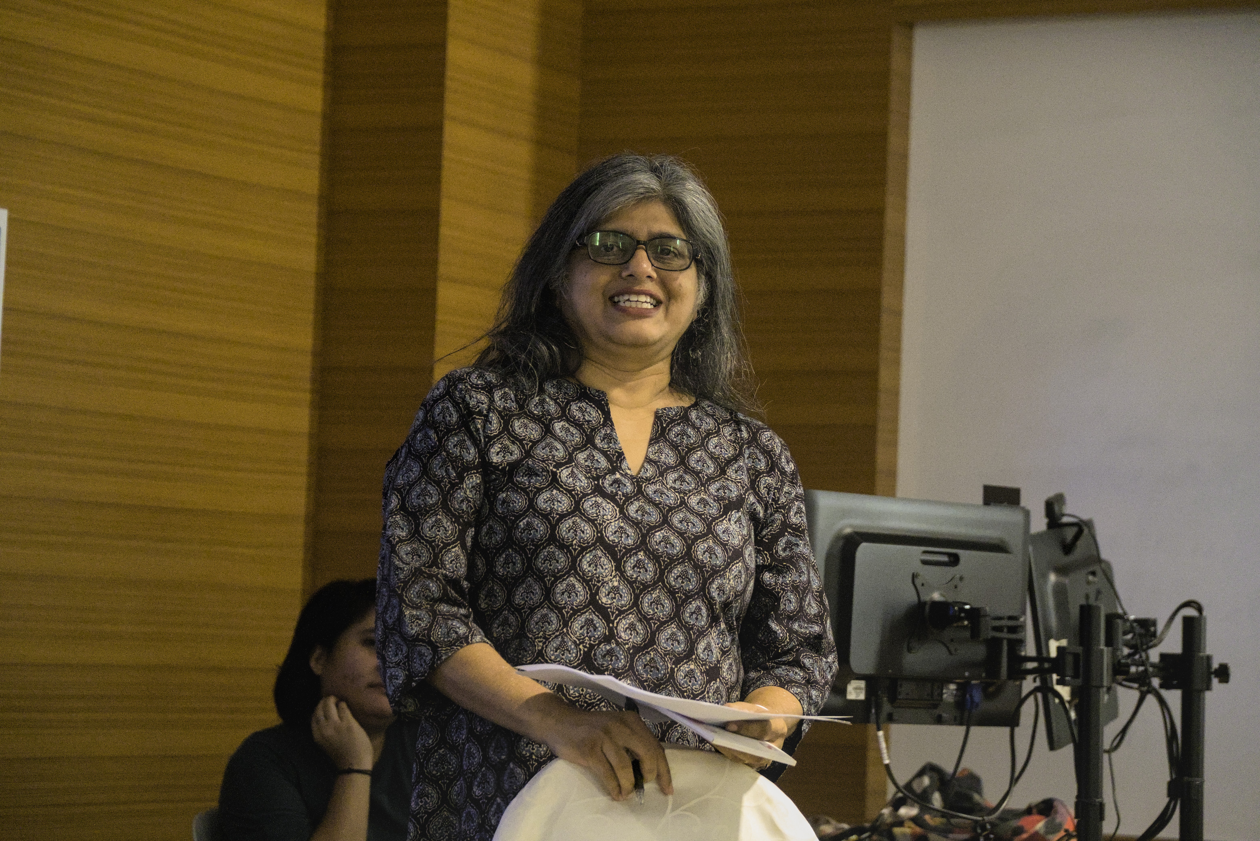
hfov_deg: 20.6
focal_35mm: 99
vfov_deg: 13.8
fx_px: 3466
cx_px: 630
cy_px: 420
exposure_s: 1/125
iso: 10000
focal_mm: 66
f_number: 4
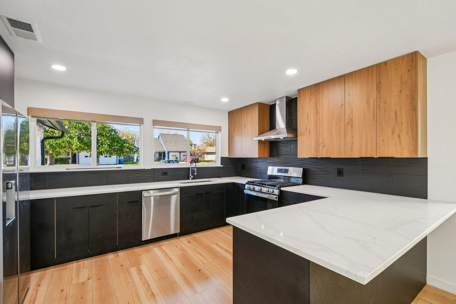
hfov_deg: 100.4
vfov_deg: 77.3
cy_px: 152
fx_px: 190
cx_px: 228
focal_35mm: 15
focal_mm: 10
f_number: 8
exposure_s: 1/60
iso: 400
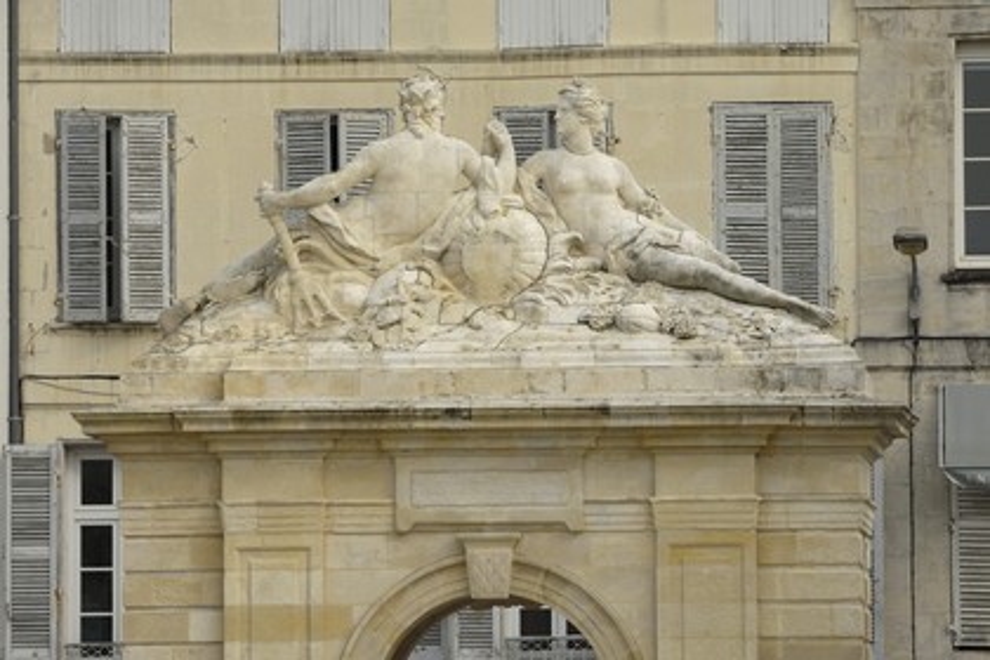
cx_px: 495
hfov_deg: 6.9
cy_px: 330
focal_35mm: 300
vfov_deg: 4.6
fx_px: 8249
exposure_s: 1/160
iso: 100
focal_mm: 200
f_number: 9.5
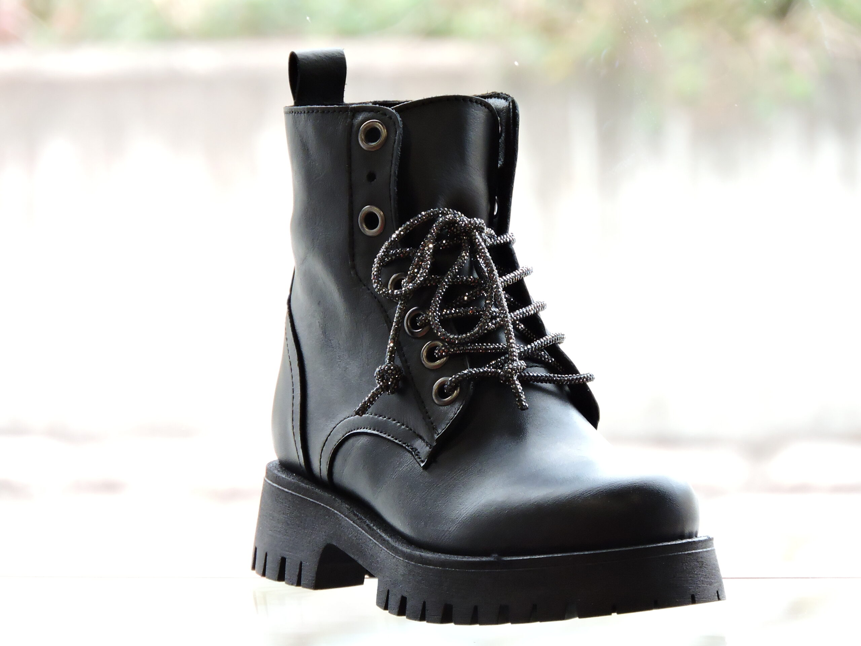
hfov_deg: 3.3
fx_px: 14924
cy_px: 323
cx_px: 430
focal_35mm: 600
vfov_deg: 2.5
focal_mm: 107.5
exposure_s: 1/60
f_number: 5.6
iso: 450
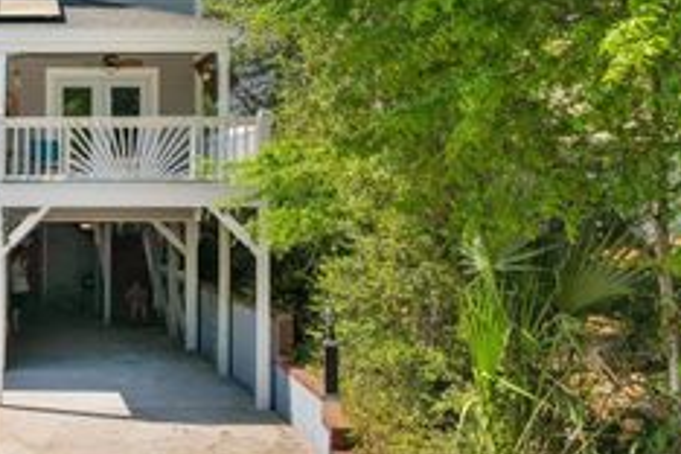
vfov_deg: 28.6
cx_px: -38
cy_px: 173
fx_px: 889
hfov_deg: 36.5
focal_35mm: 47
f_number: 2.8
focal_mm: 8.38
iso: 100
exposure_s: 1/350
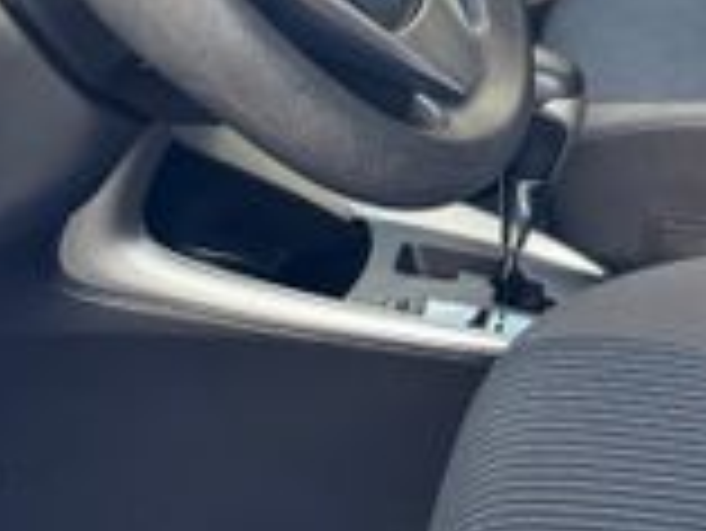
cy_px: -148
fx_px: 1470
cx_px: 940
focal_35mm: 72
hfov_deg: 23.6
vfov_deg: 19.0
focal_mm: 6.76
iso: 200
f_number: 1.78
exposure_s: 1/121
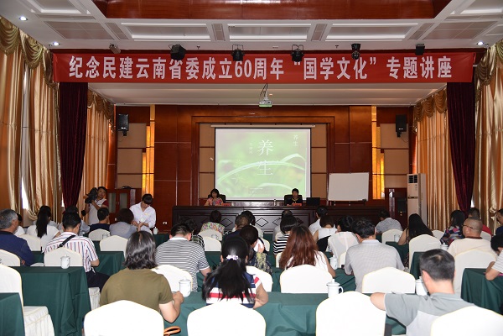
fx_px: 447
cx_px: 252
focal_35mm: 32
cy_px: 168
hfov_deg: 58.7
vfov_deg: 41.1
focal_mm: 32
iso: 500
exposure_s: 1/60
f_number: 4.5
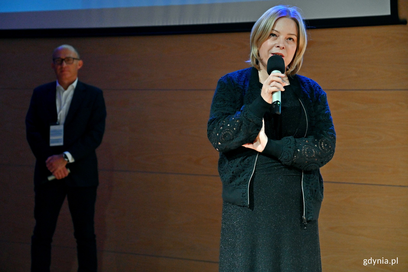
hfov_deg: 19.5
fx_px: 1190
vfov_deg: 13.0
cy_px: 136
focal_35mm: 105
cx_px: 204
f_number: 4
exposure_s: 1/160
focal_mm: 70
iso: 2000
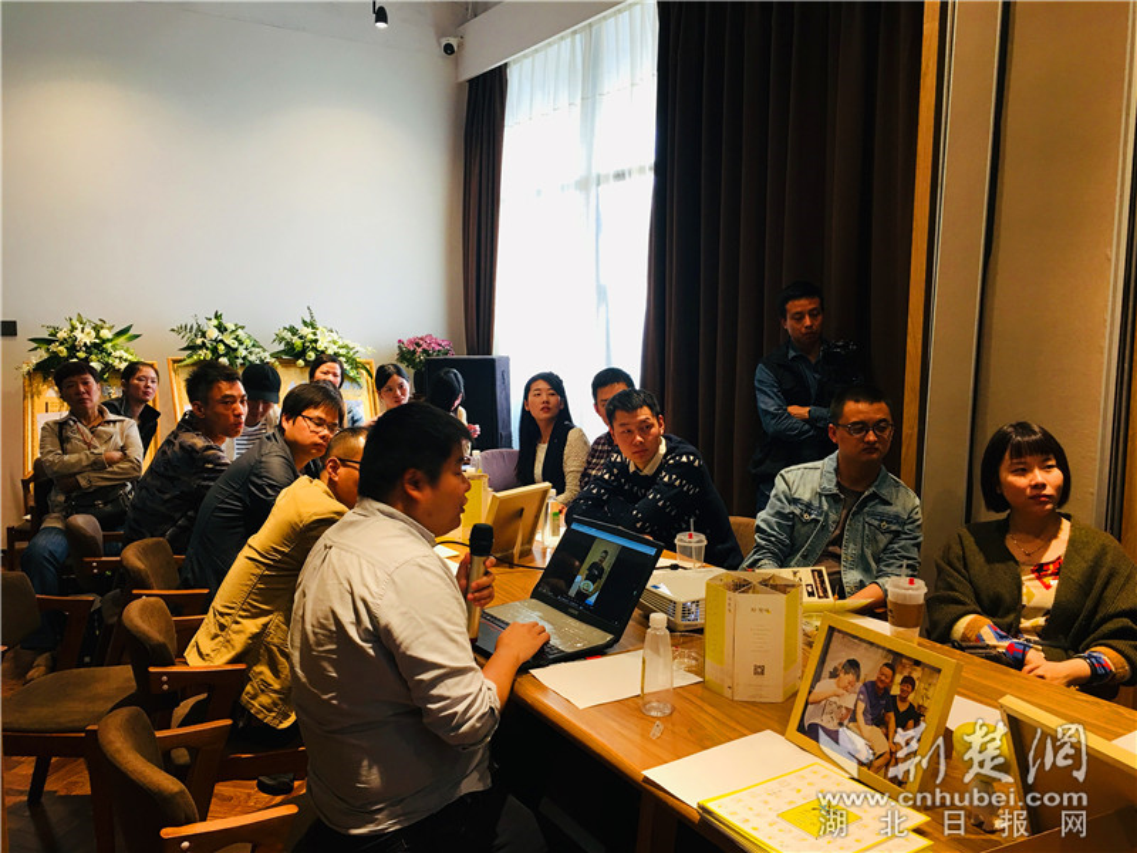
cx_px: 568
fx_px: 953
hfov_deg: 61.7
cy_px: 426
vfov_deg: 48.2
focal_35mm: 29
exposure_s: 1/17
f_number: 2.2
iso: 40
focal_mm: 4.15
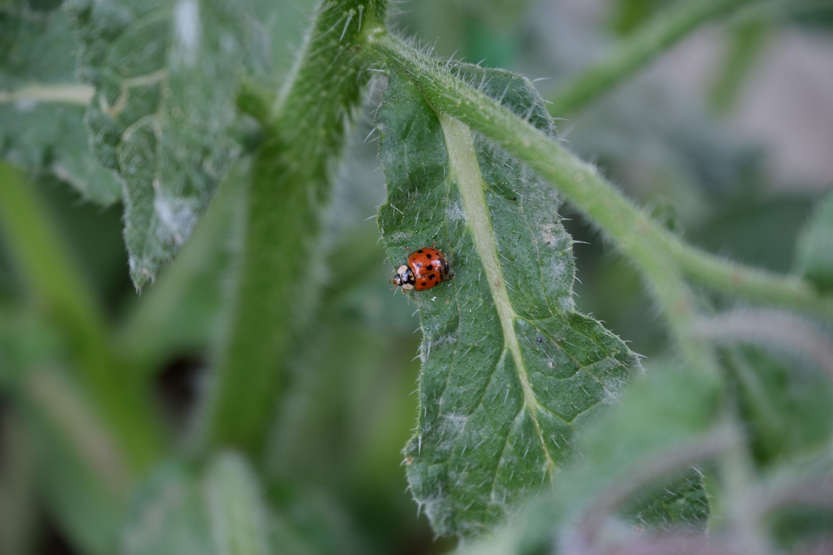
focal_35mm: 203
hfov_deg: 10.1
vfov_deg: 6.8
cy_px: 278
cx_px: 416
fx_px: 4697
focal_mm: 135
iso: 250
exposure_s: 1/100
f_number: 5.6
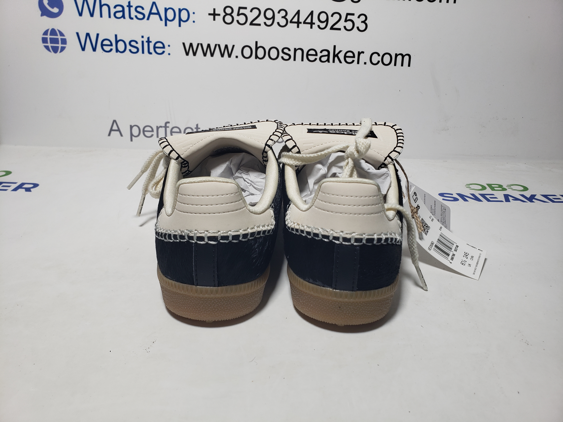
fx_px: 423
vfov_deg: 53.1
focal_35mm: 26
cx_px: 282
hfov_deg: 67.3
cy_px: 211
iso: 50
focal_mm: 4.3
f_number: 2.4
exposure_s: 1/210
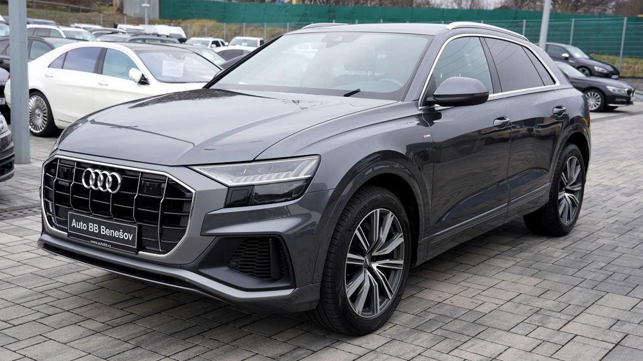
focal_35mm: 45
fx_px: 767
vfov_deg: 26.5
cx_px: 316
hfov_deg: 45.5
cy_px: 188
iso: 100
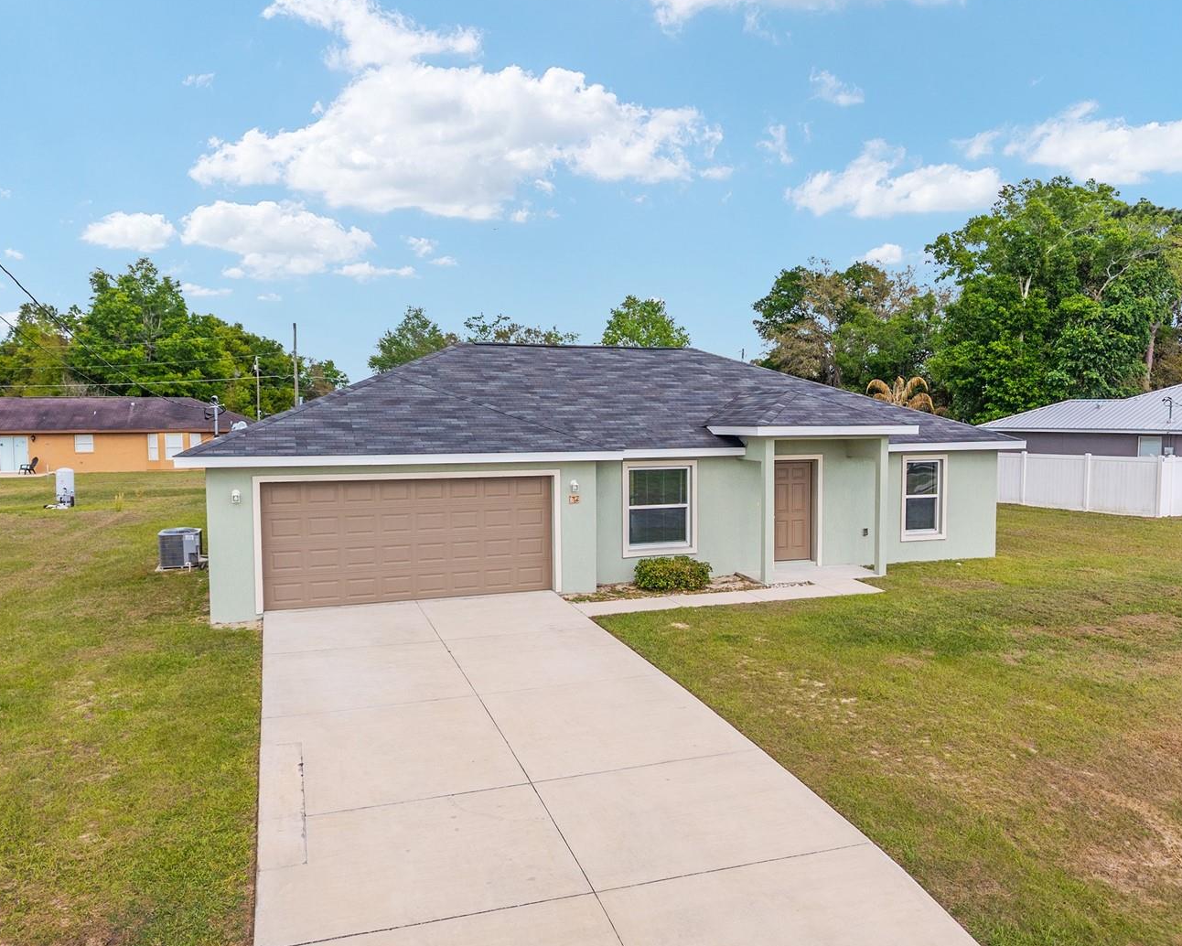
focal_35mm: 29
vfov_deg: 50.0
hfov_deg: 60.3
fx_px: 1015
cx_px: 645
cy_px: 477
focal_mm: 8.67
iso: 220
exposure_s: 1/3200
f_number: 1.8
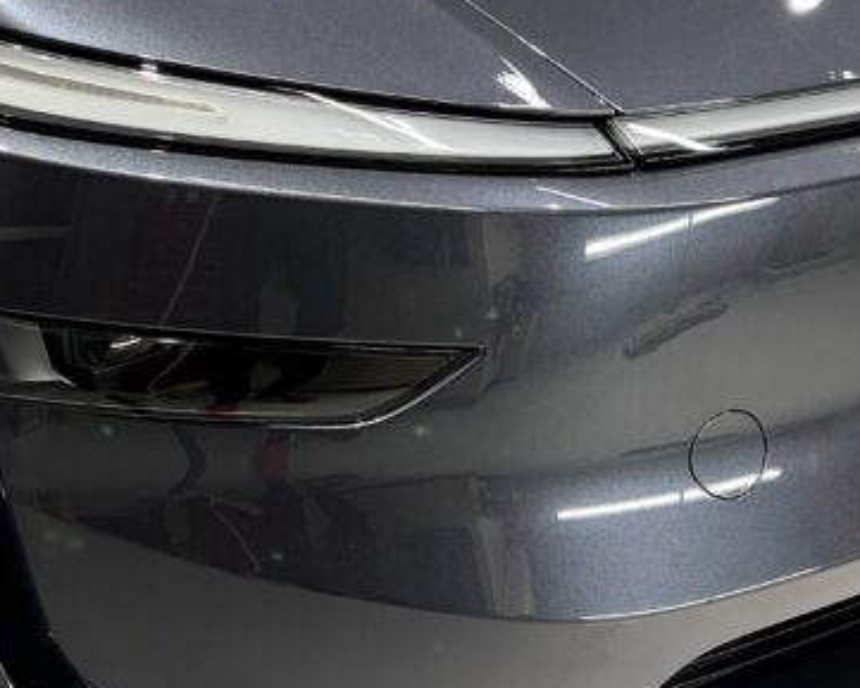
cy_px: 126
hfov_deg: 26.4
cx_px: 357
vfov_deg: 21.0
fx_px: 1833
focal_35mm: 72
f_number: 1.6
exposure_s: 1/120
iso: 160
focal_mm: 5.96
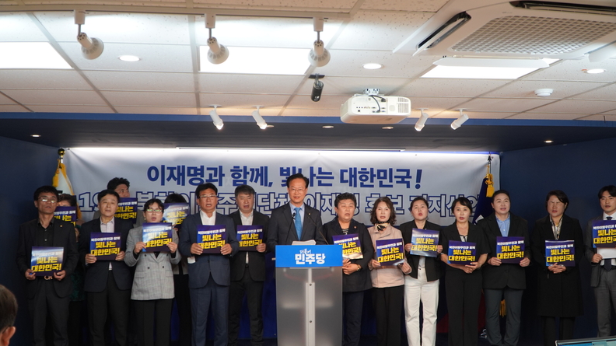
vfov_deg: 32.8
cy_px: 194
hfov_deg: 55.3
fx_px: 588
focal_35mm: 36
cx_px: 307
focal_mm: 23
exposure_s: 1/160
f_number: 4
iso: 640
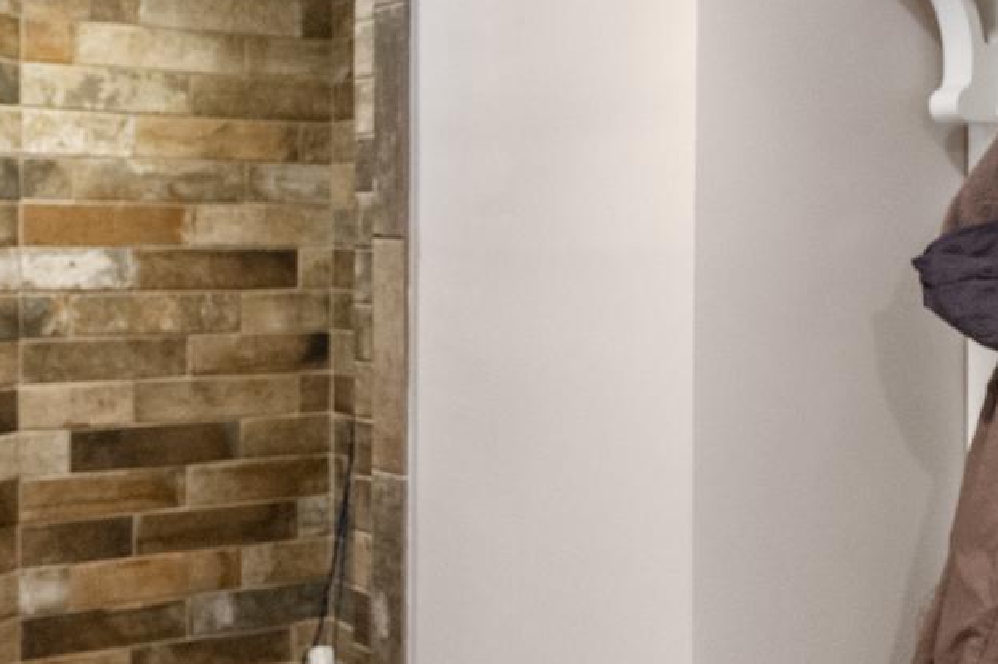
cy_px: 259
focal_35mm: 56
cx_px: 602
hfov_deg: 35.5
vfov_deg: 24.1
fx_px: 1552
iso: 1600
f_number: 5.6
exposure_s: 1/30
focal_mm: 17
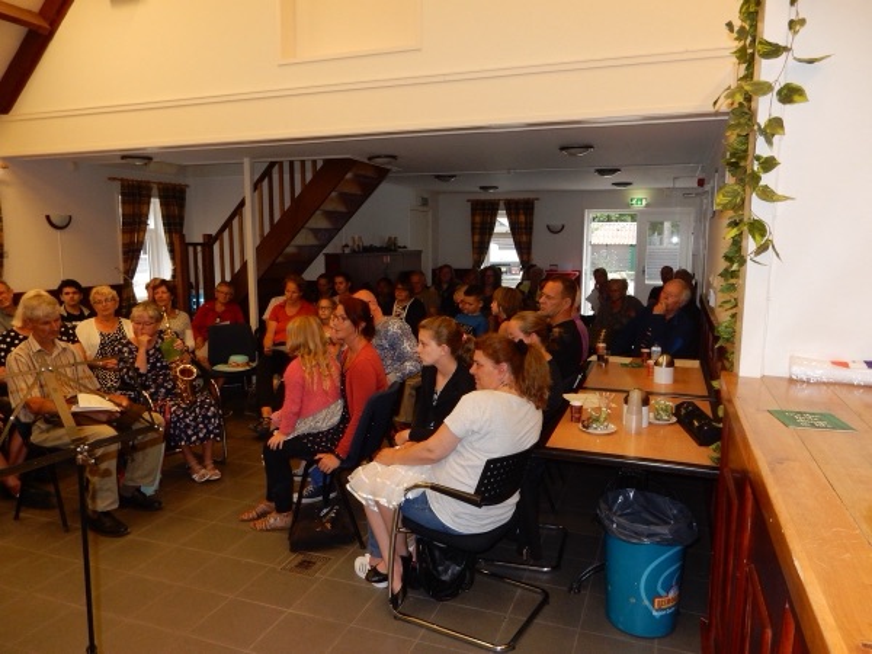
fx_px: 630
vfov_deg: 54.9
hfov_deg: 69.4
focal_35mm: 25
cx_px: 436
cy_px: 327
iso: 280
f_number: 3.7
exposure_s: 1/30
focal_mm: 4.5
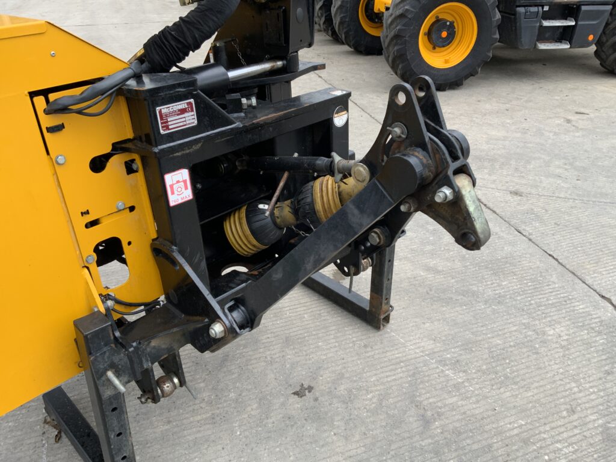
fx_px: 516
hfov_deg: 61.7
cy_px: 231
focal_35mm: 29
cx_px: 308
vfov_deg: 48.2
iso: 16
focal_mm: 3
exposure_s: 1/353
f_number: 1.8
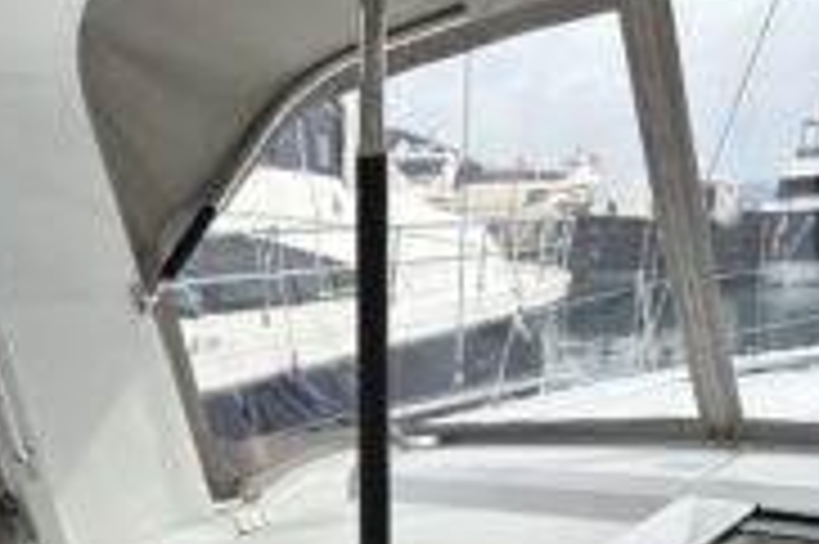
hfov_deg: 37.6
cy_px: 463
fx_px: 1182
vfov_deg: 25.3
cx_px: 250
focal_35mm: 52
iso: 50
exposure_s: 1/2632
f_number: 1.5
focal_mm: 5.7
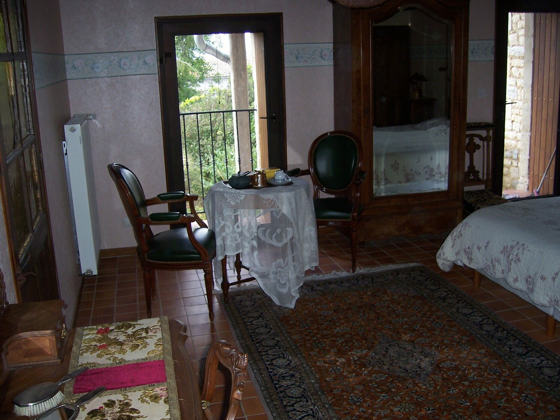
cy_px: 210
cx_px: 280
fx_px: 582
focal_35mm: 36
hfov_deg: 51.4
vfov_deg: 39.7
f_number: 3
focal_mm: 6
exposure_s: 1/60
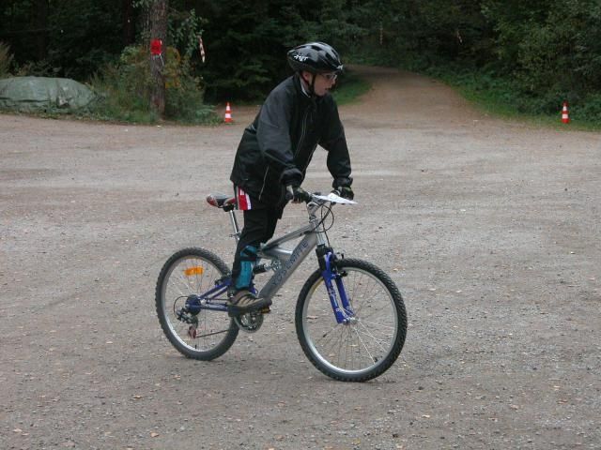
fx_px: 1615
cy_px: 225
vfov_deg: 15.9
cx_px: 300
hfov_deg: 21.1
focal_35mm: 93
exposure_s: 1/406
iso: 400
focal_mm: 23.7
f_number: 4
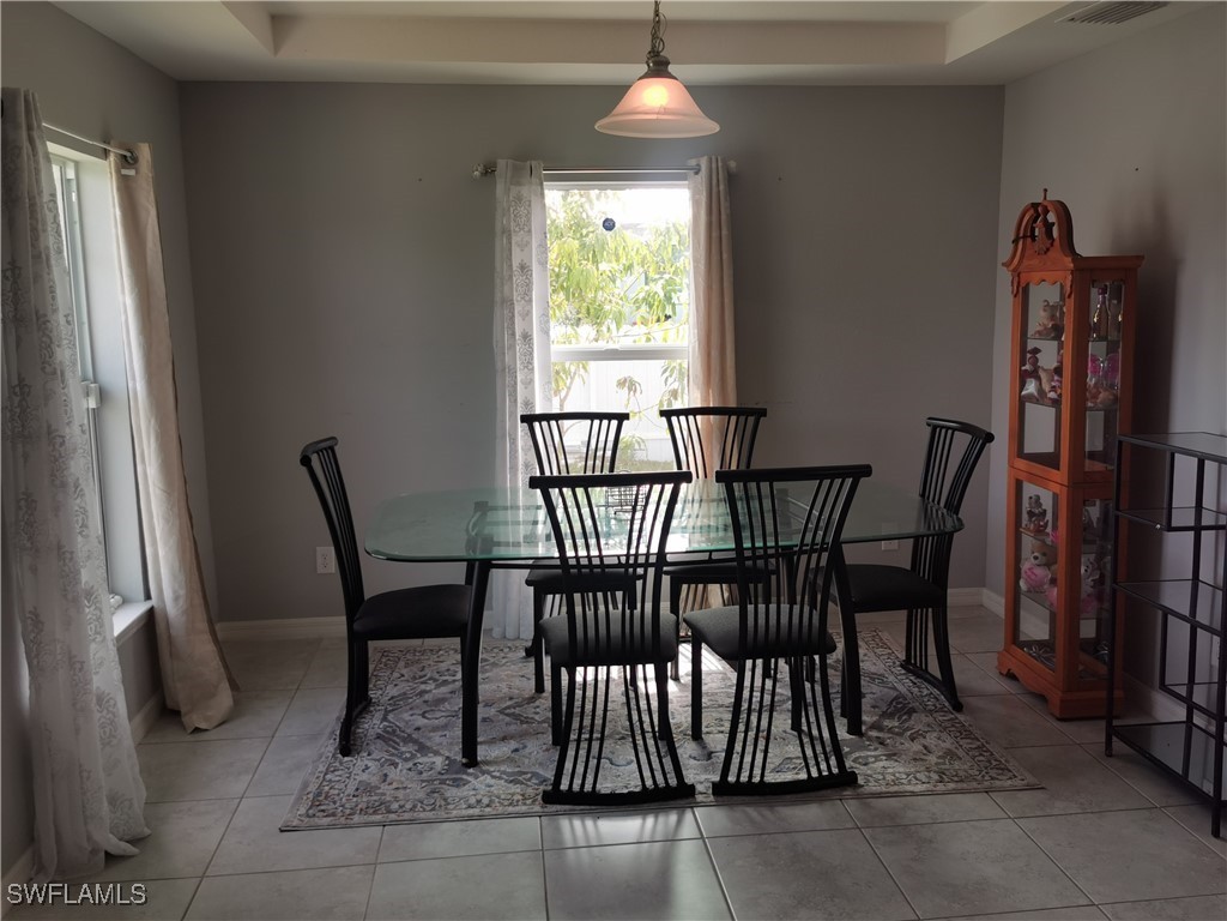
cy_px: 460
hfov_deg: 60.0
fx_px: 1063
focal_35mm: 30
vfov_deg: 46.8
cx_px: 614
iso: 50
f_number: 1.6
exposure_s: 1/229
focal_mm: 5.56
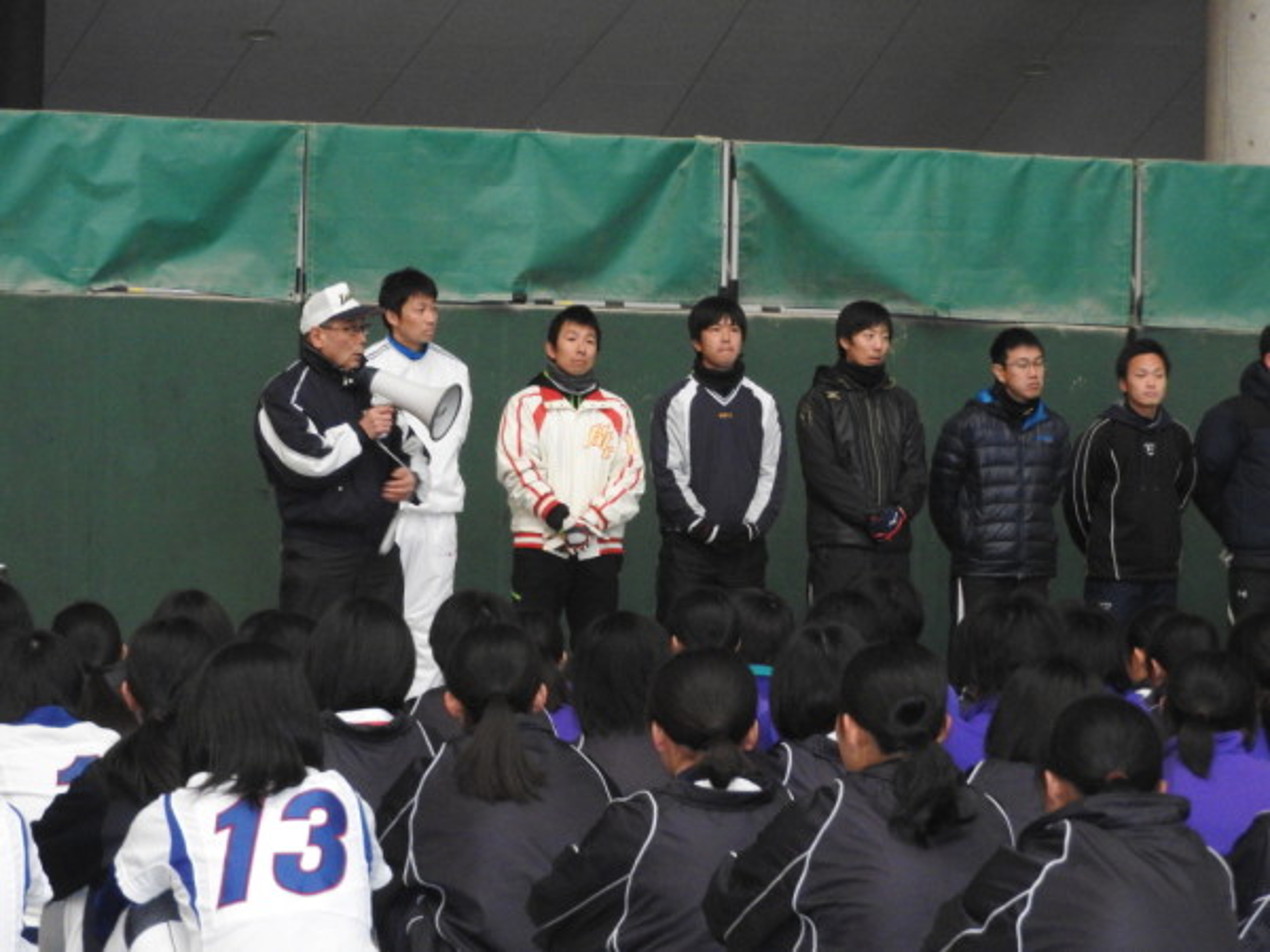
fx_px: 5503
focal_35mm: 150
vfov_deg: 9.9
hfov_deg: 13.2
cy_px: 476
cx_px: 635
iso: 1000
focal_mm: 26.9
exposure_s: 1/60
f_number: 5.2
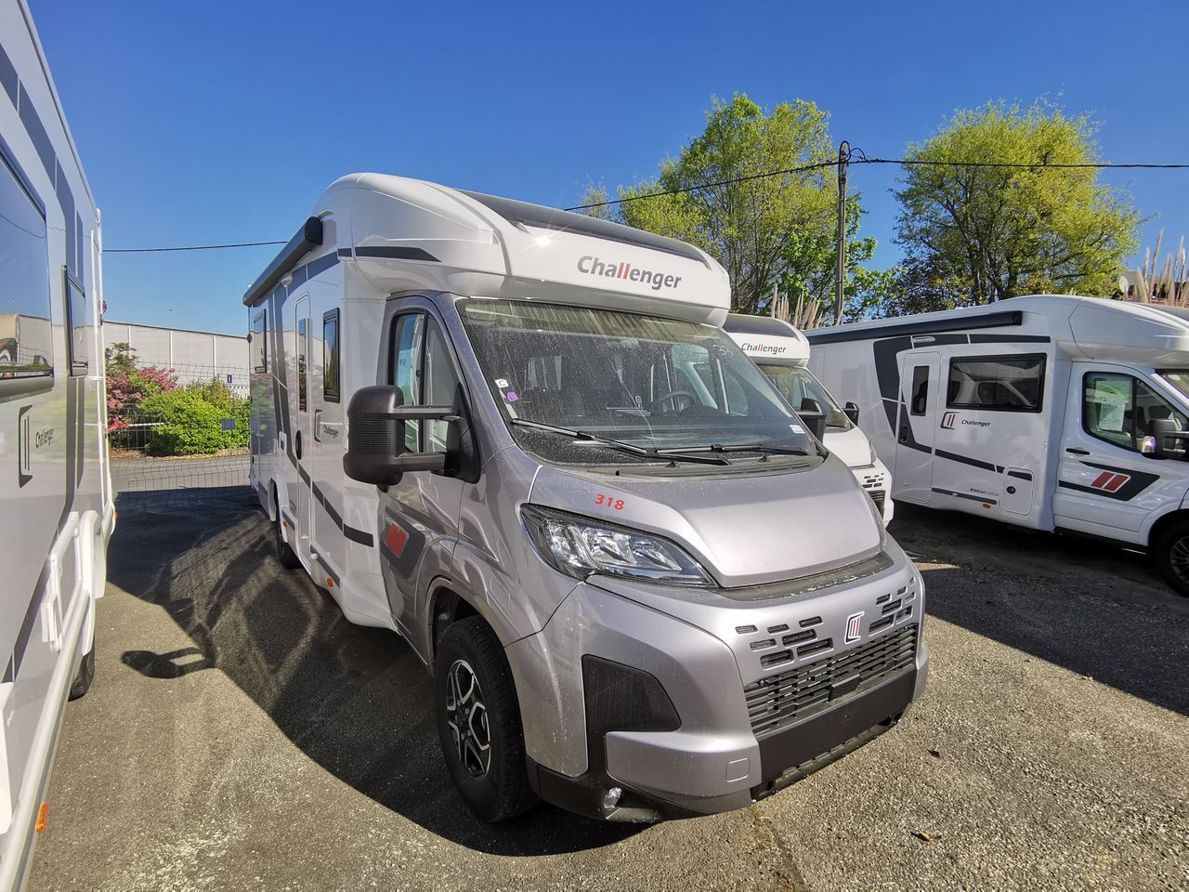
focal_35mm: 16
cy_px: 446
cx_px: 594
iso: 50
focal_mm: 2.26
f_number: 2.2
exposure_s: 1/1832
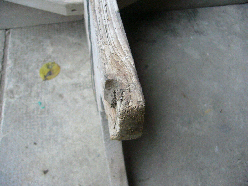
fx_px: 251
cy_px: 93
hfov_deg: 52.6
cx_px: 124
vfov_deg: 40.7
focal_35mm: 35
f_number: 2.8
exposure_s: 1/15
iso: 200
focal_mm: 5.8
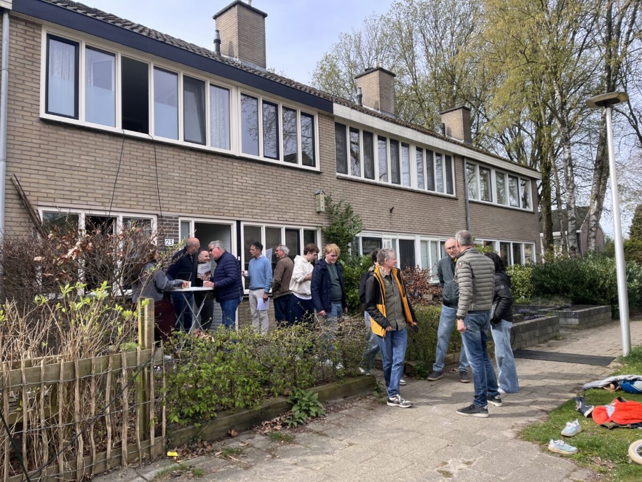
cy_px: 241
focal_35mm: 26
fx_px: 482
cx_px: 321
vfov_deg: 53.1
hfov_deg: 67.3
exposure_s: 1/1266
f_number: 1.6
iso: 50
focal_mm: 5.1
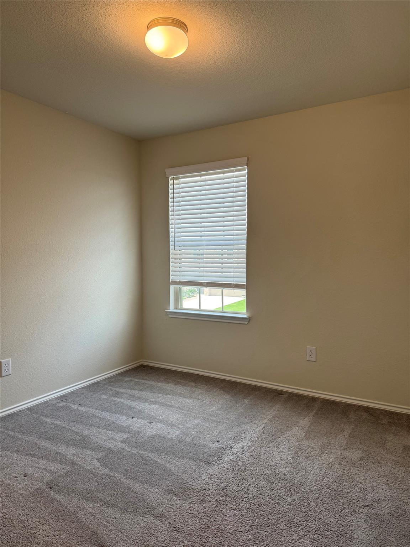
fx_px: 379
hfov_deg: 56.8
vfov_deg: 71.6
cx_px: 205
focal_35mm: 24
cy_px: 274
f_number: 1.78
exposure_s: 1/135
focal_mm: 6.76
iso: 100
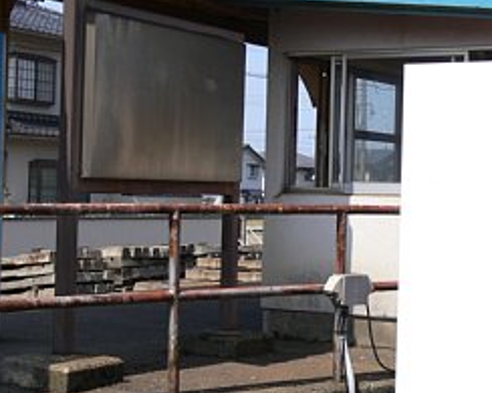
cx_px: 395
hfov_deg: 23.5
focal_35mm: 80
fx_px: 1164
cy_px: 173
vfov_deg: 19.2
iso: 80
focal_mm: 10.5
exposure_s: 1/250
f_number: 5.6
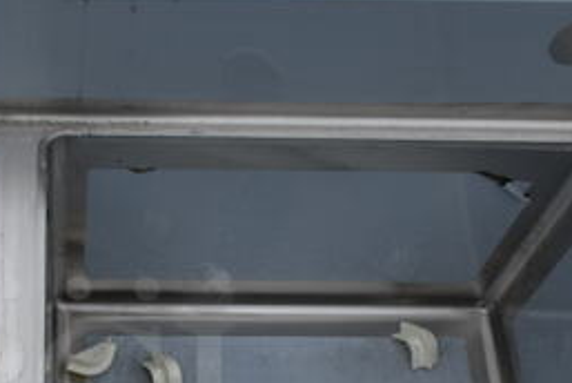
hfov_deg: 30.3
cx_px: 78
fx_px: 1018
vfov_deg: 20.6
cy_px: 379
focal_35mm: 64
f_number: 7.1
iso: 100
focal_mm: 18
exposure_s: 1/200
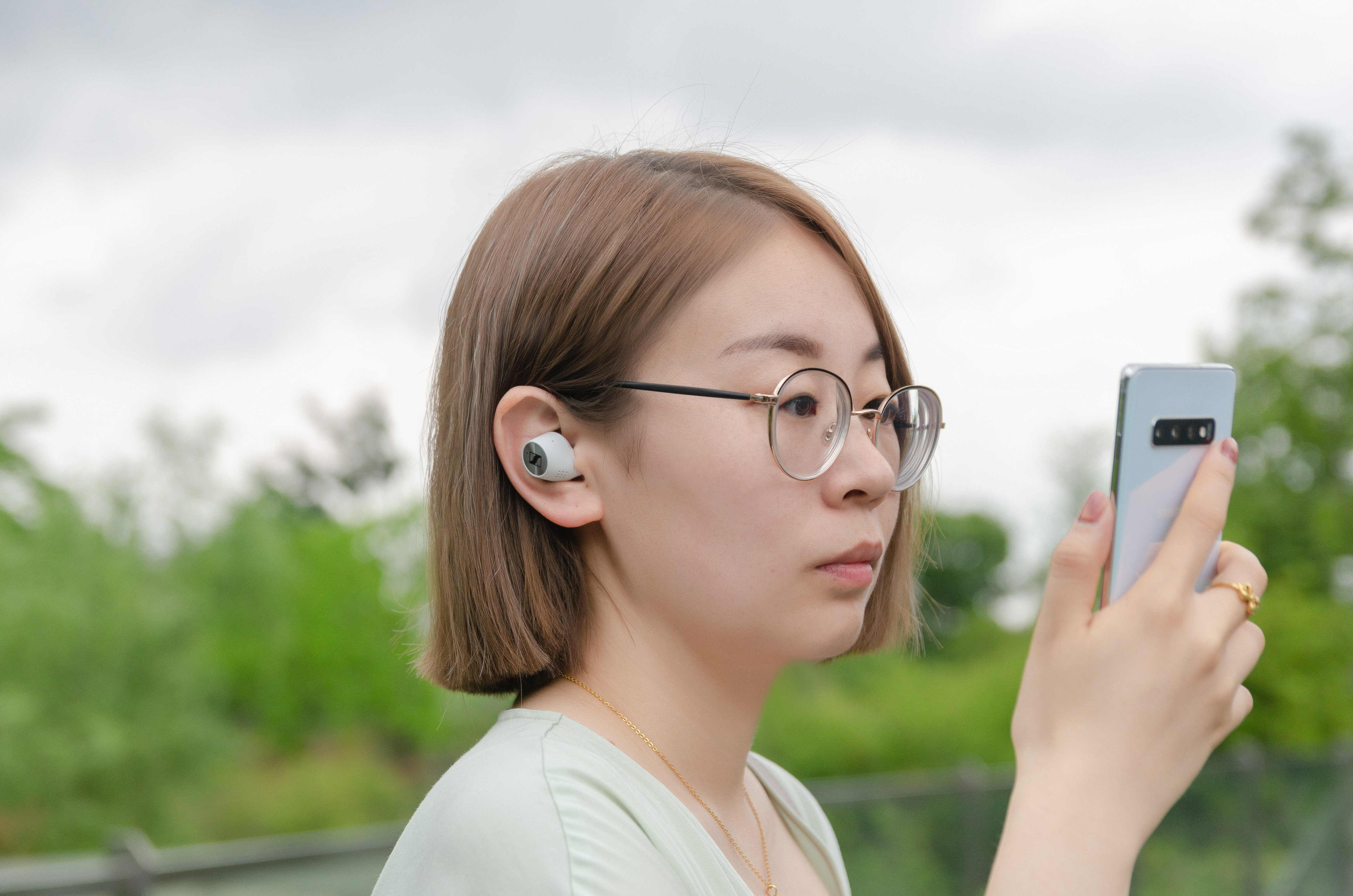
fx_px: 2888
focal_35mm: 77
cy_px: 458
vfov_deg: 17.6
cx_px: 694
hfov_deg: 26.4
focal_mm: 50
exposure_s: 1/500
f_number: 3.5
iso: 100
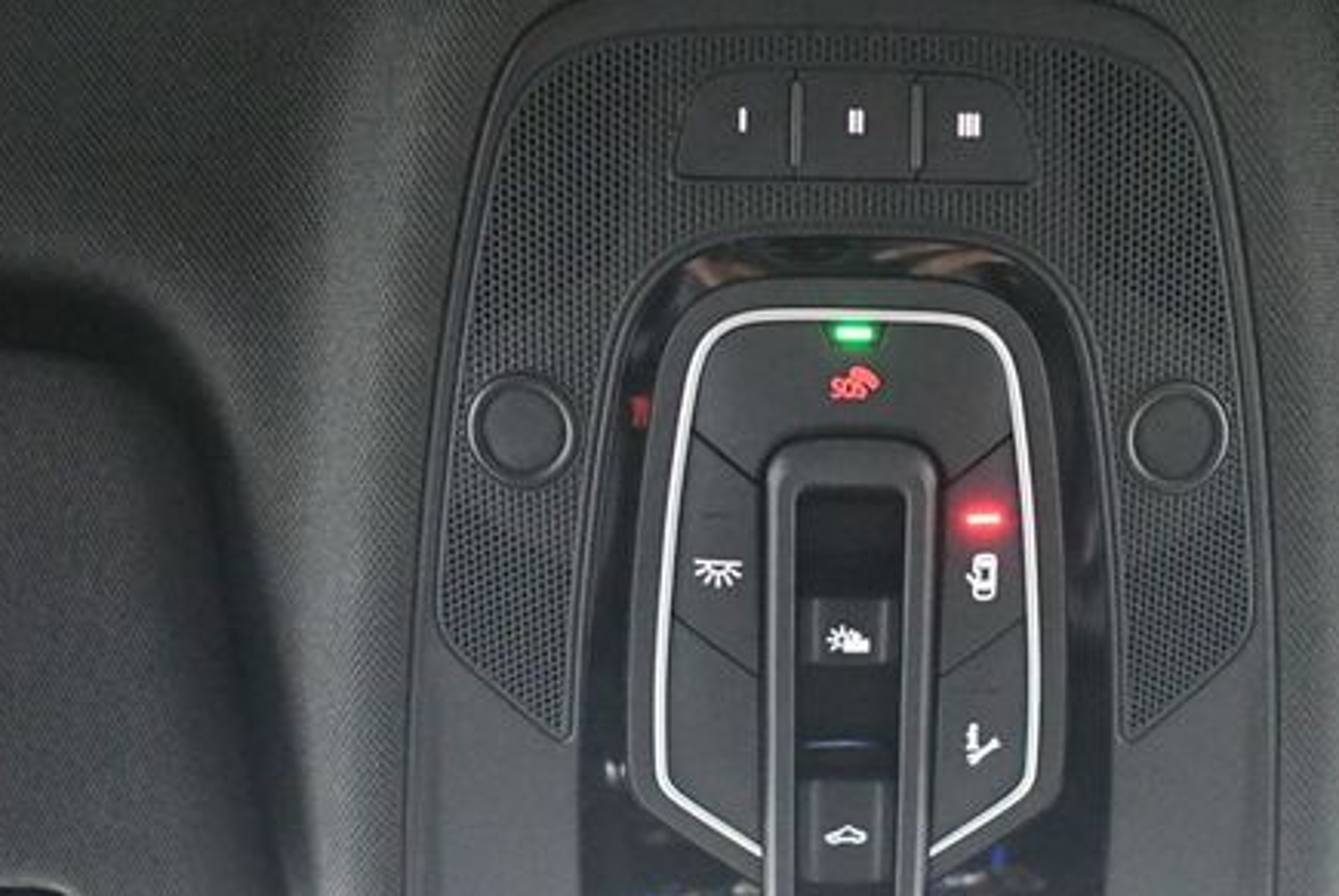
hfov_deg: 37.1
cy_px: 647
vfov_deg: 25.3
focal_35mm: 53
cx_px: 893
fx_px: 1973
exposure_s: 1/60
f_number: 3.5
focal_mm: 18
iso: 12800
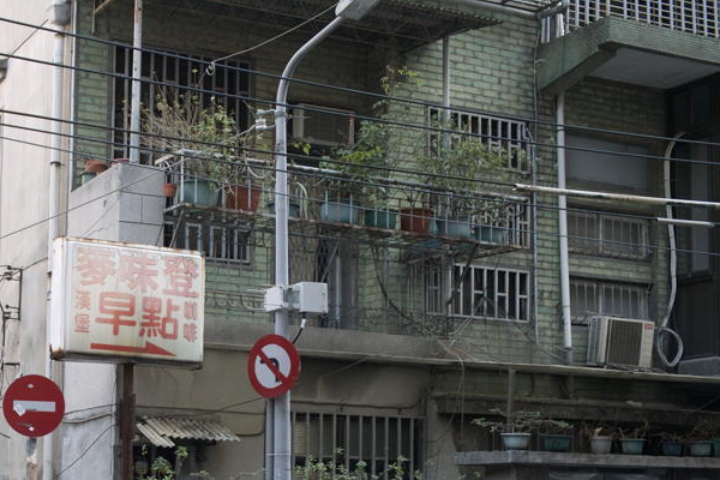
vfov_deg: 19.2
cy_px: 408
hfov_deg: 28.3
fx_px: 1400
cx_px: 148
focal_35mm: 70
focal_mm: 24.2
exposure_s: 1/60
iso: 100
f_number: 2.8
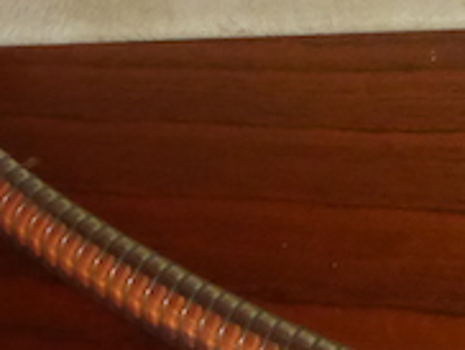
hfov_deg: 15.6
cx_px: 491
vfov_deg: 12.1
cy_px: 120
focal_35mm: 123
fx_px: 1654
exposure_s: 1/60
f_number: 3.3
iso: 800
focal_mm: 4.9
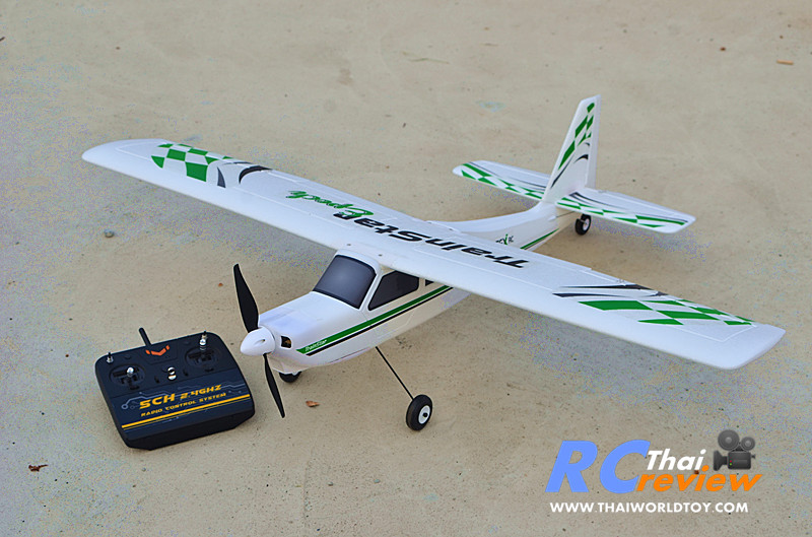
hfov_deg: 28.1
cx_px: 406
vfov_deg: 18.8
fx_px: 1620
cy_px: 268
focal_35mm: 72
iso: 100
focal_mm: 48
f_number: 6.3
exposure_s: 1/80
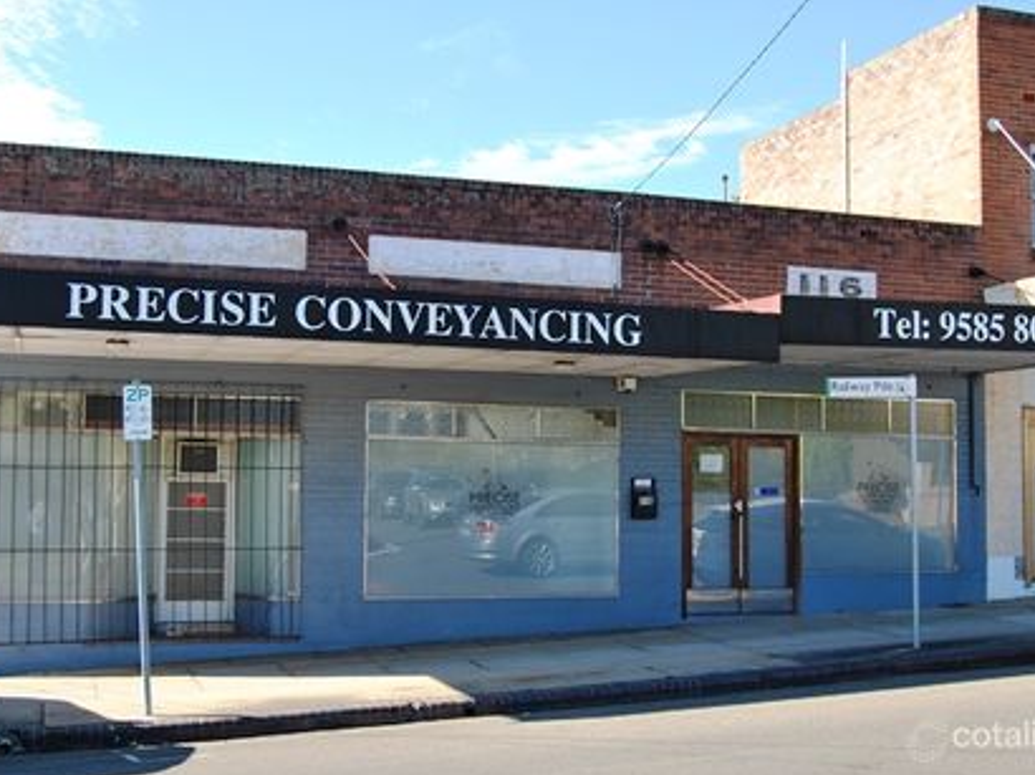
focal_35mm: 43
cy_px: 393
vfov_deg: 33.6
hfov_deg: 43.9
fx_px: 1285
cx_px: 518
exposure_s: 1/160
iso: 100
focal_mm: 26
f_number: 6.3
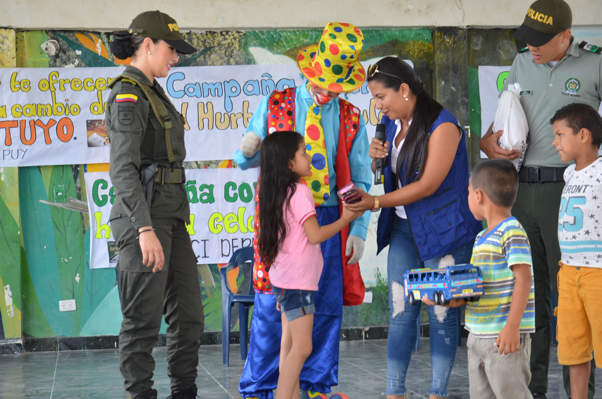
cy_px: 200
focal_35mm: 75
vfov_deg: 18.1
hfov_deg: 27.0
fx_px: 1252
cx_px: 301
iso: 400
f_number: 5.6
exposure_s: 1/125
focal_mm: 50
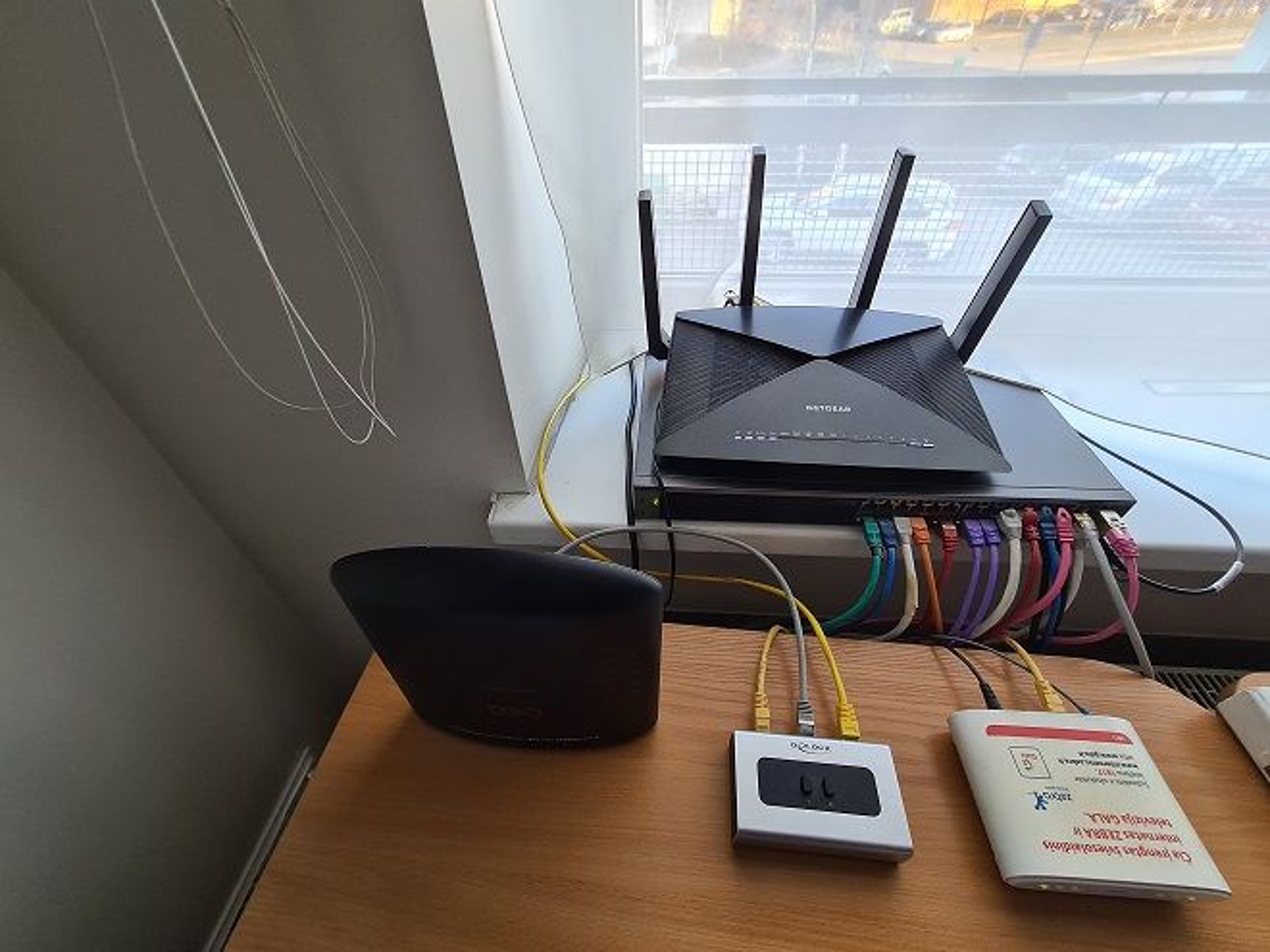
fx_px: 477
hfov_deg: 106.2
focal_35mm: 13
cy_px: 476
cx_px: 635
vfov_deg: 89.9
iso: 125
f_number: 2.2
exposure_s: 1/50
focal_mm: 2.22
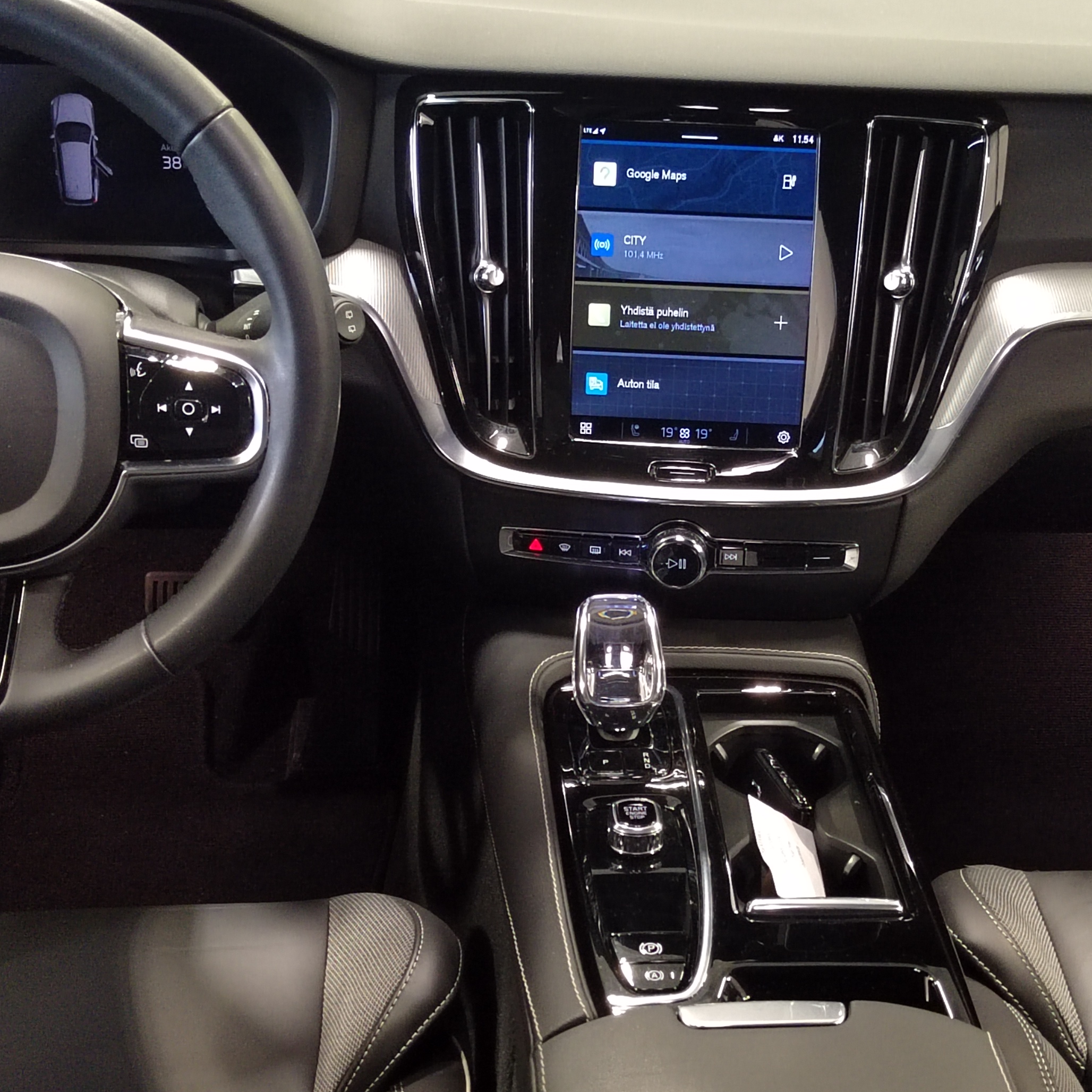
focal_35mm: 47
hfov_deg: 36.0
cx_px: 629
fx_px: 1677
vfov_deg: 36.0
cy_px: 619
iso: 4480
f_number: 1.9
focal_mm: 5.52
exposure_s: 1/50
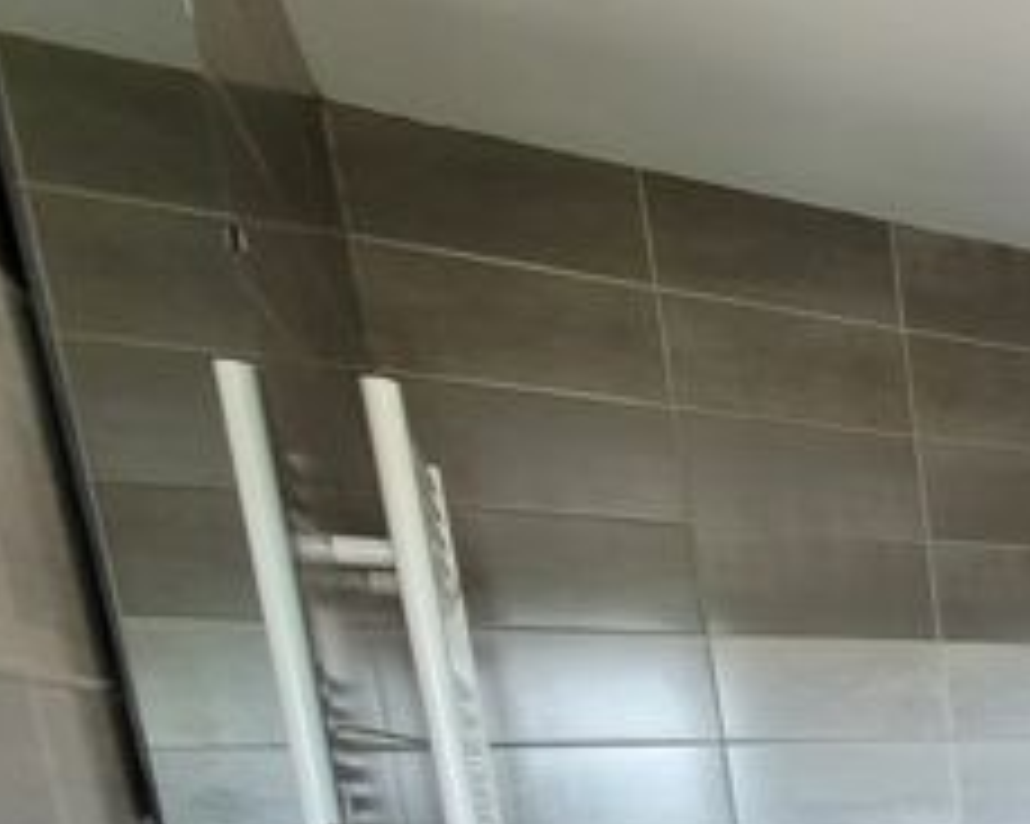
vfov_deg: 32.4
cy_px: 959
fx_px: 1188
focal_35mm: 39
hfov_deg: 28.6
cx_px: 1563
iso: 160
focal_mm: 1.74
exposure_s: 1/50
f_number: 2.2
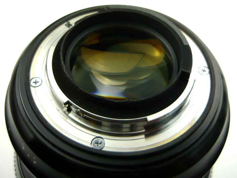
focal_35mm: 33
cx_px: 118
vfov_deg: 43.0
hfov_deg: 55.3
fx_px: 226
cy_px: 89
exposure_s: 1/200
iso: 100
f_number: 2.8
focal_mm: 5.5
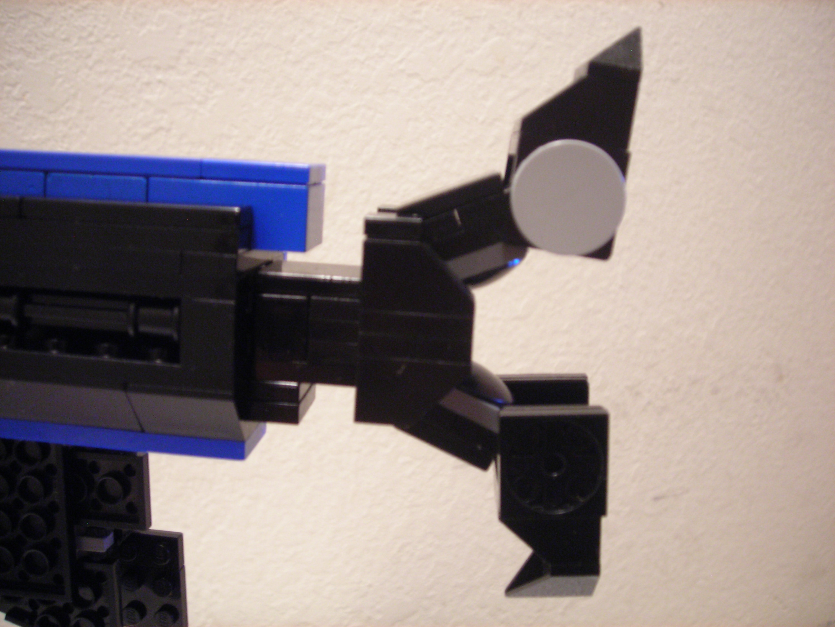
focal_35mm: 38
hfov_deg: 49.0
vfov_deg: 37.7
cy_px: 314
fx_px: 917
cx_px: 418
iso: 200
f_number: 3.2
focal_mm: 6.3
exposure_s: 1/1.7
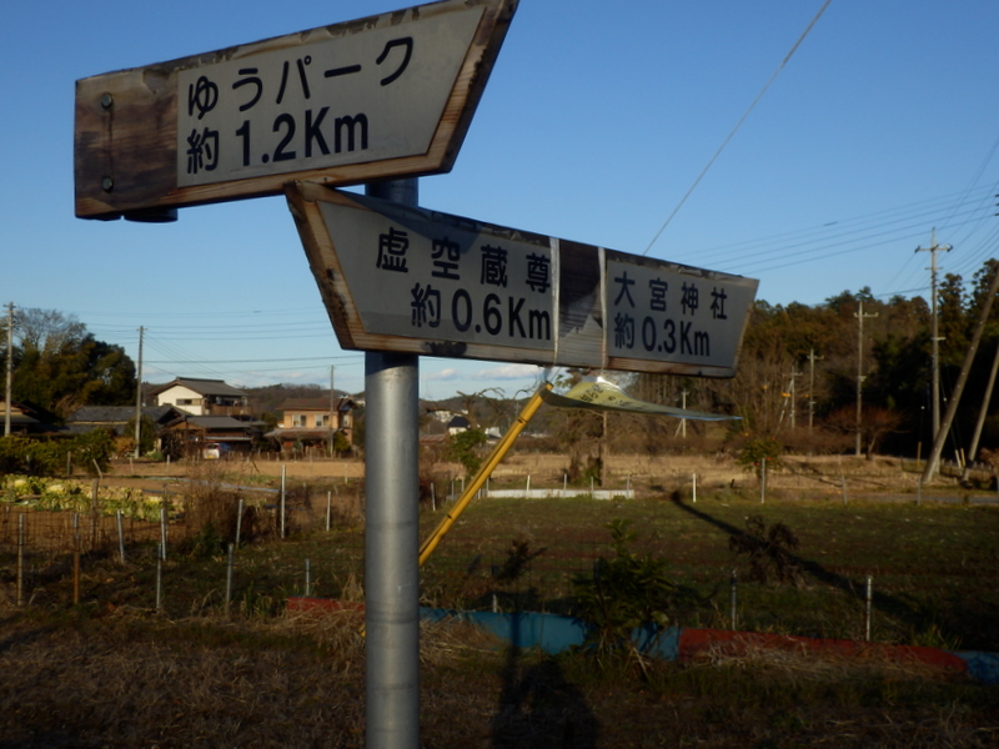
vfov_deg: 32.9
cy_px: 374
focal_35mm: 44
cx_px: 500
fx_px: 1270
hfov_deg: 42.9
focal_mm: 7.9
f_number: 4.2
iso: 80
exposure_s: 1/1000
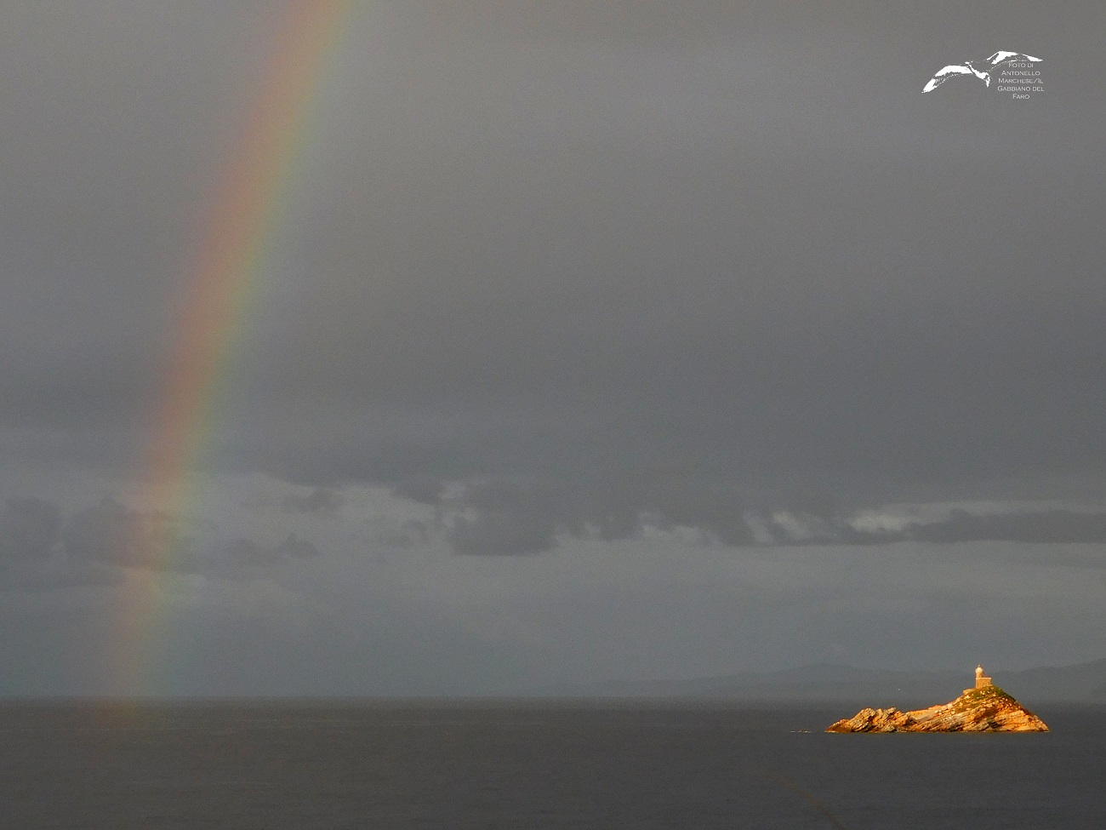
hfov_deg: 24.4
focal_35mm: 80
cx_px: 553
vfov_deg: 18.4
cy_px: 415
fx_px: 2556
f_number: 4.4
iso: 125
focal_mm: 14.2
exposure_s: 1/160
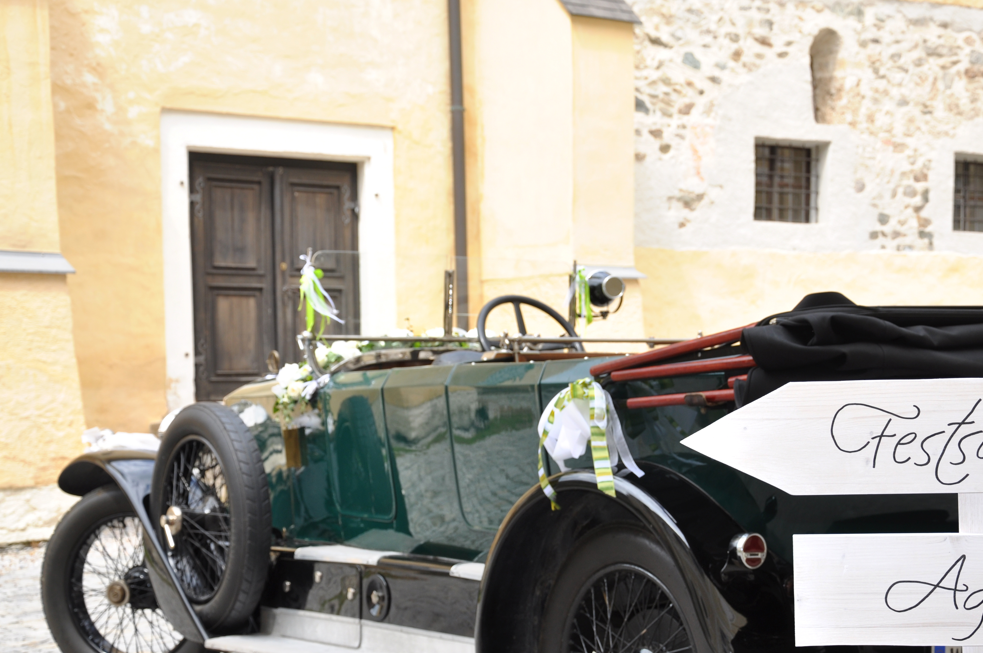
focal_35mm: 68
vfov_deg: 20.0
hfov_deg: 29.7
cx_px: 624
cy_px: 416
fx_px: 1845
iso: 160
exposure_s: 1/200
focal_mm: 35
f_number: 6.3
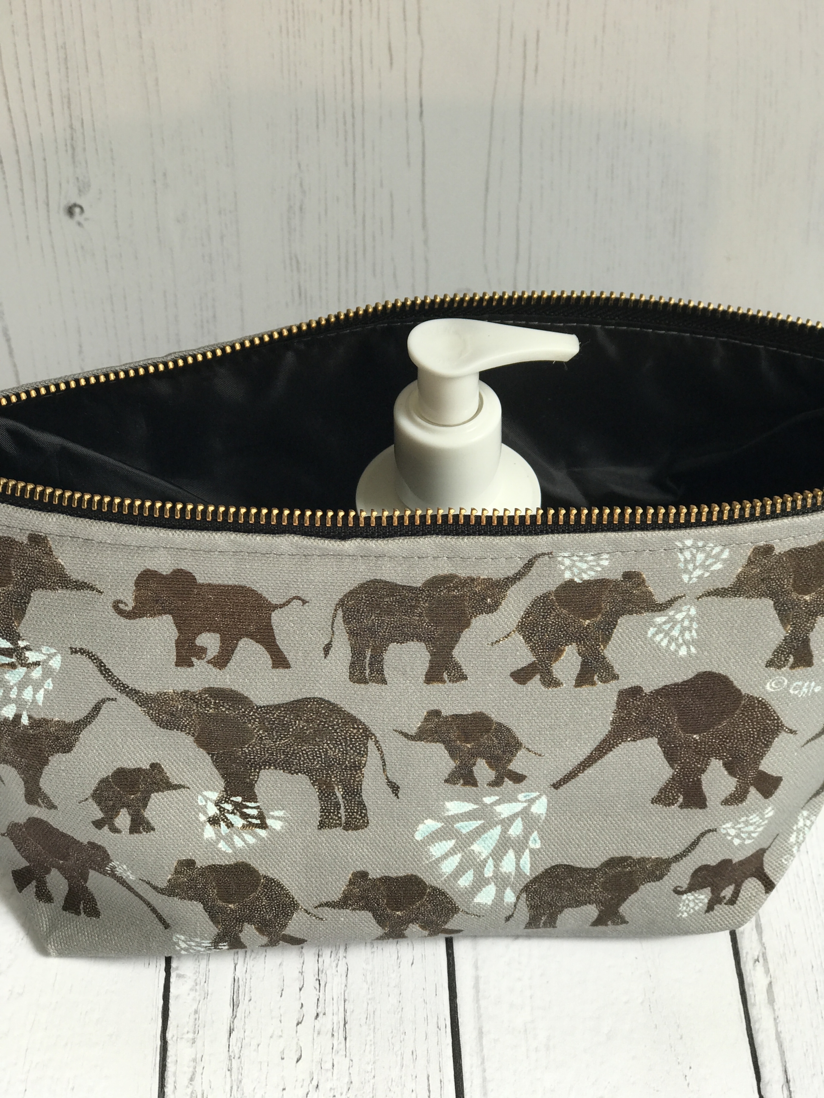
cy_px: 549
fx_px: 1809
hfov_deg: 25.7
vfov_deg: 33.8
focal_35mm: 57
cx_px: 412
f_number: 2.8
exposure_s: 1/65
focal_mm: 6.6
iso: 25
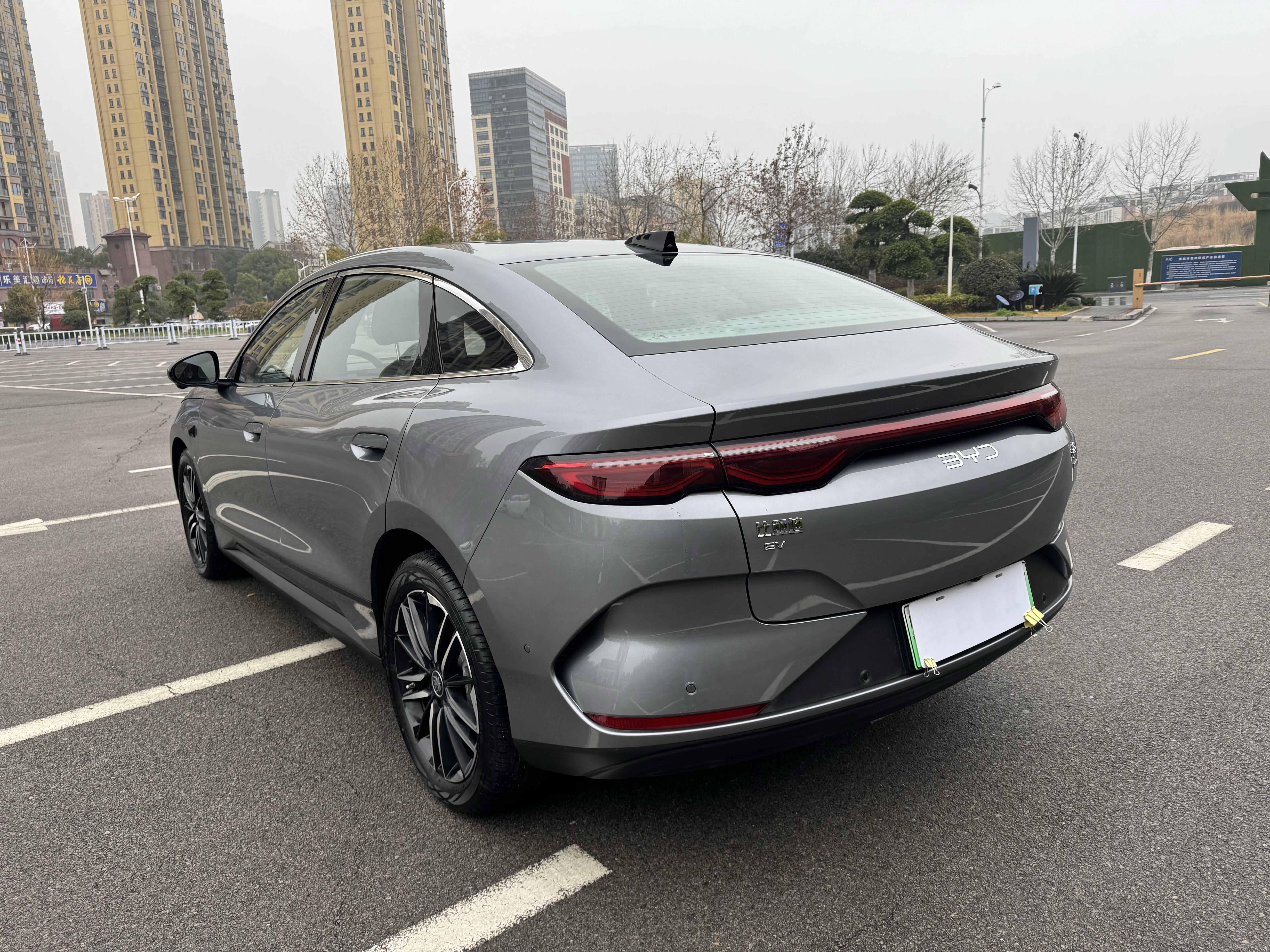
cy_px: 476
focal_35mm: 24
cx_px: 635
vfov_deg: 56.8
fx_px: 881
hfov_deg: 71.6
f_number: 1.78
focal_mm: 6.76
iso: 80
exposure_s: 1/553
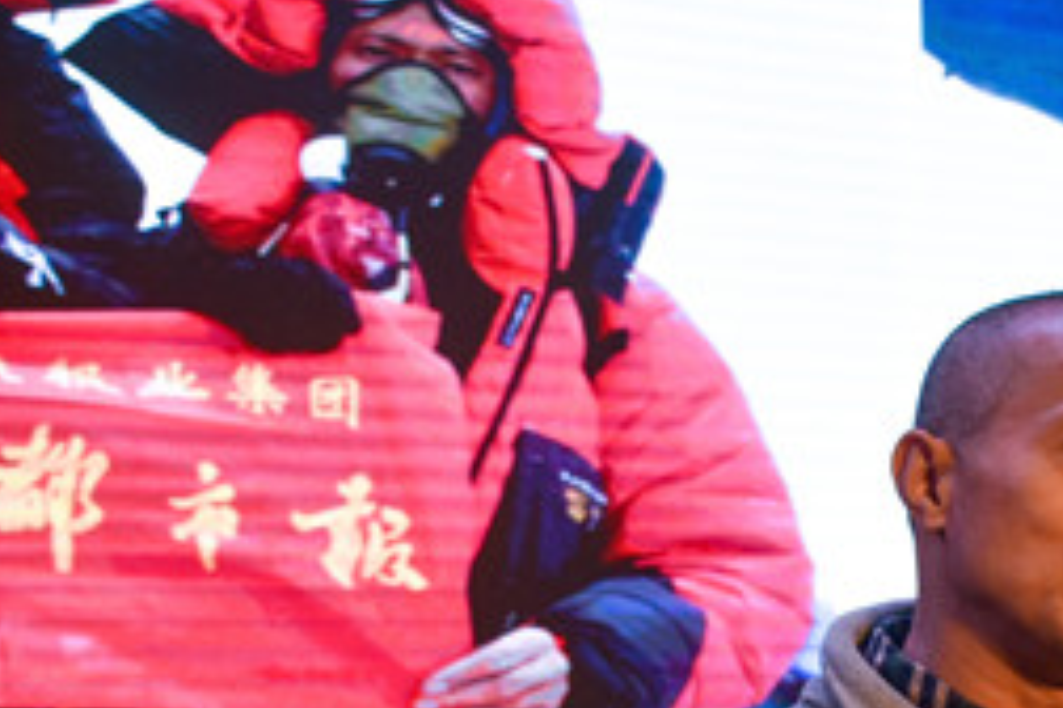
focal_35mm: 89
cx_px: 928
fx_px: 2633
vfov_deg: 15.1
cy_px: 645
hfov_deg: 22.3
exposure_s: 1/250
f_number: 5.6
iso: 360
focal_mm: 25
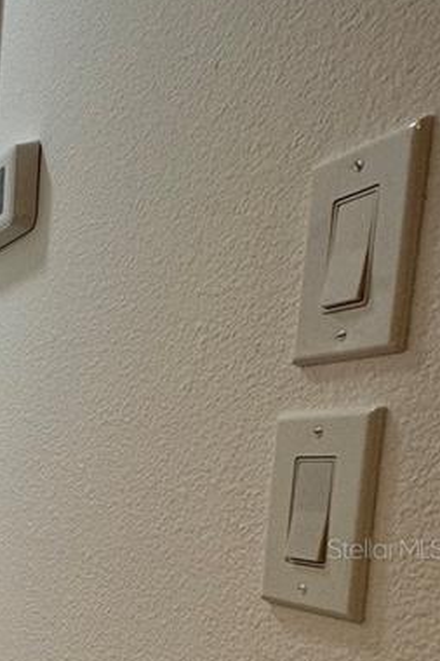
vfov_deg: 40.6
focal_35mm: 46
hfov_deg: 21.0
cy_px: 548
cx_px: -332
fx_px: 844
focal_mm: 2.22
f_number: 2.2
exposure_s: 1/120
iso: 125
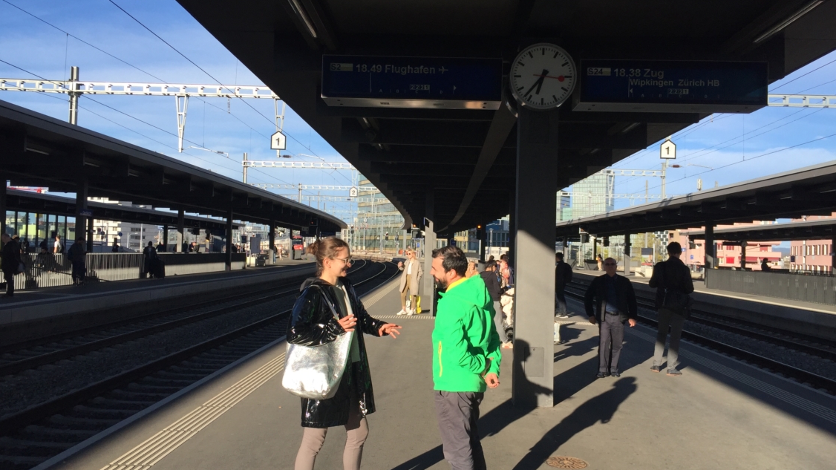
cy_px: 238
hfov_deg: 61.0
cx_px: 416
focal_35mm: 32
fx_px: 709
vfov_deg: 36.7
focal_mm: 4.15
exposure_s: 1/1276
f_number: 2.2
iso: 32
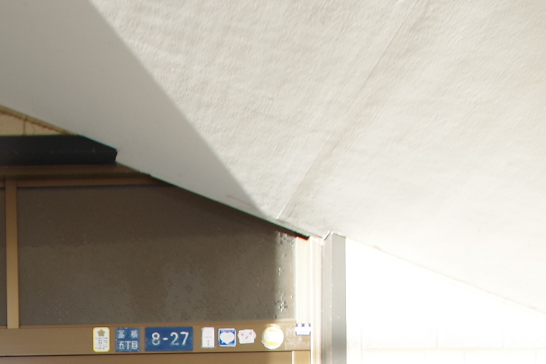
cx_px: 40
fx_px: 880
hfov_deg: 32.5
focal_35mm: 58
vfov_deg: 18.9
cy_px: 626
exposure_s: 1/60
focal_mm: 10
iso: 200
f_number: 5.6
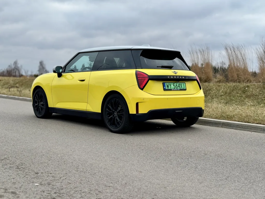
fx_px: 367
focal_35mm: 48
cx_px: 132
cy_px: 100
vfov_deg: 30.3
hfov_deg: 39.7
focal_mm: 6.76
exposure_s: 1/1193
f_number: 1.78
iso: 64
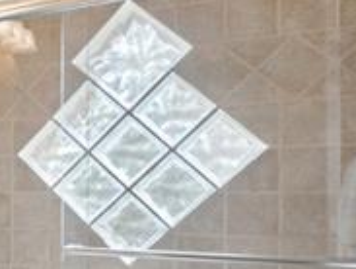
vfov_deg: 25.5
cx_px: -158
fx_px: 587
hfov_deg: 26.1
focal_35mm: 57
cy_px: 193
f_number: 6.3
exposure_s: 1/40
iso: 500
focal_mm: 17
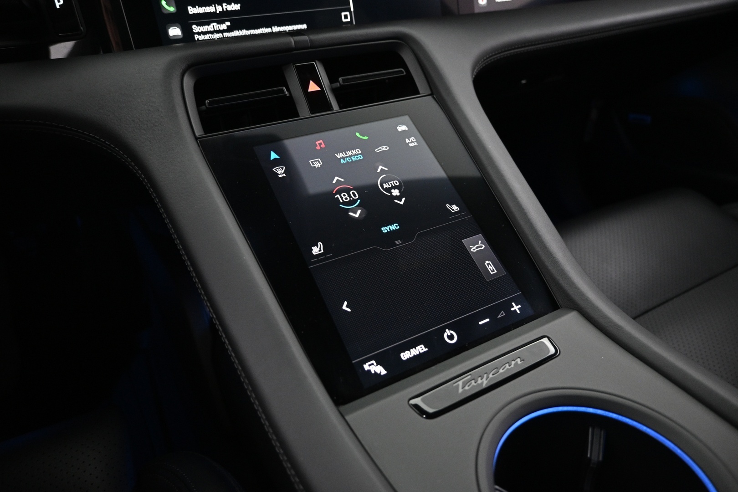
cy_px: 246
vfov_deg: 53.1
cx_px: 369
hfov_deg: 73.7
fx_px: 492
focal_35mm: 24
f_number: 3.5
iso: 1600
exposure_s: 1/15
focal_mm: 16
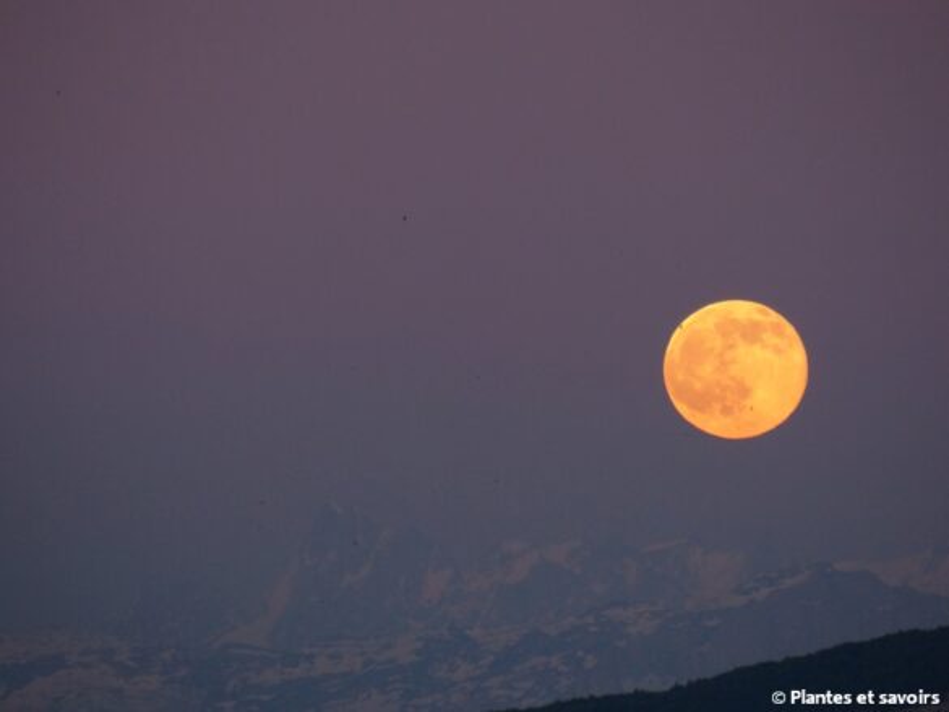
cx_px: 474
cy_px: 356
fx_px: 16452
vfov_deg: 2.5
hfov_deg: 3.3
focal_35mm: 600
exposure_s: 1/200
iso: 200
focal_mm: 108
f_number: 2.8
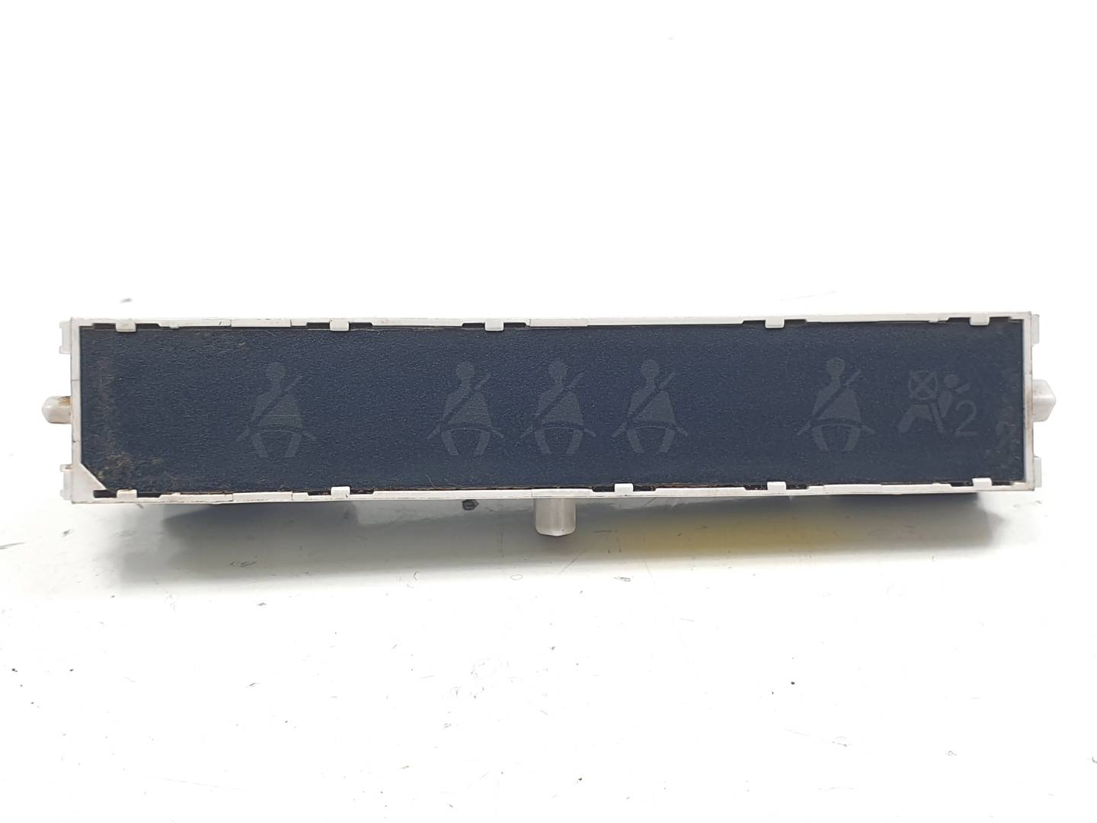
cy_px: 412
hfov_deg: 67.3
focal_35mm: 26
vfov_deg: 53.1
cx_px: 548
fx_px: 824
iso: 50
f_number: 2.4
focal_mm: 4.3
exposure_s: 1/159
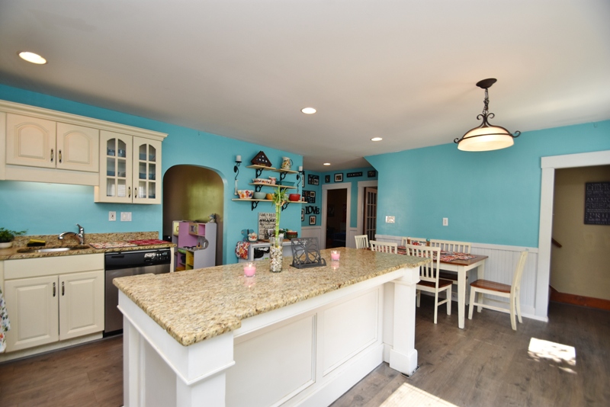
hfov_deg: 100.4
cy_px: 204
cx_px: 305
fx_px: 254
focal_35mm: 15
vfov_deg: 77.4
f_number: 4
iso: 220
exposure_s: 1/60
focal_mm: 10
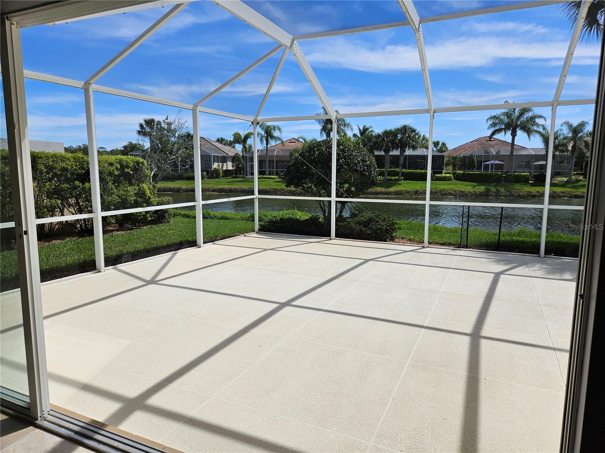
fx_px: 402
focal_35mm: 23
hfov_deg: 73.9
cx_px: 302
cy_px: 226
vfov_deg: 58.9
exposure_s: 1/2708
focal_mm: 5.4
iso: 25
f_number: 1.8
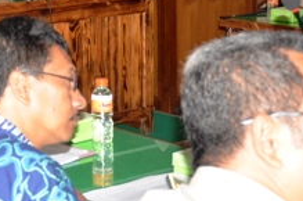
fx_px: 882
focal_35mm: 105
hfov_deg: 18.6
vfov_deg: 12.7
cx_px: -42
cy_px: -22
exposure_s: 1/100
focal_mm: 24
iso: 400
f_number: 3.8
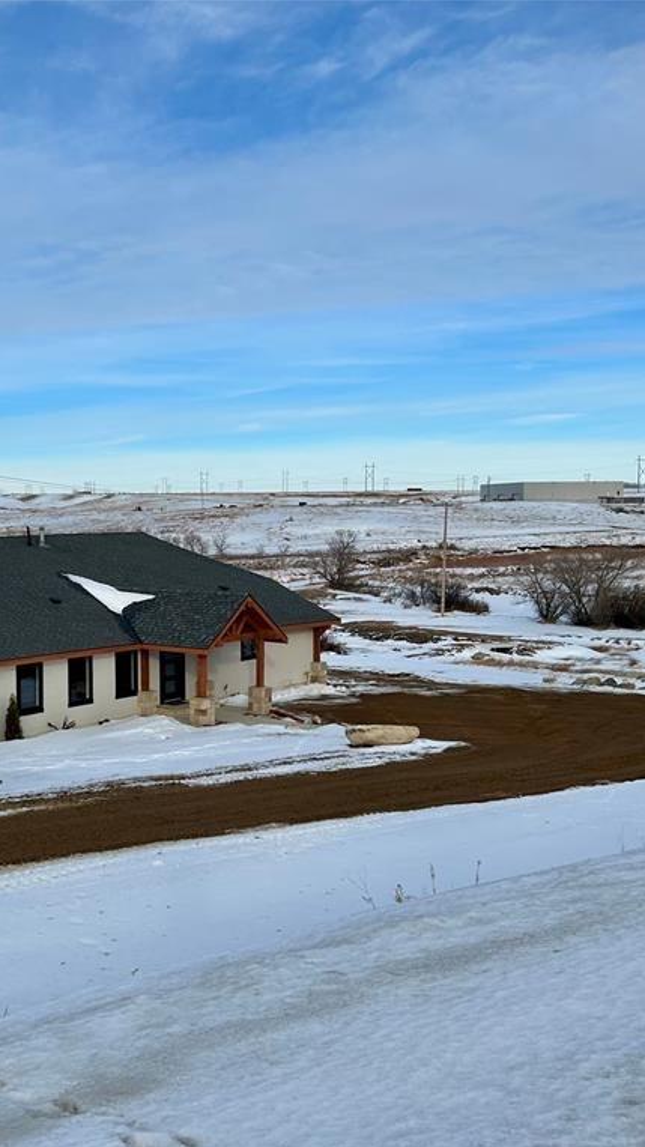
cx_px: 143
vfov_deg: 52.8
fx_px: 1156
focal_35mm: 38
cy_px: 575
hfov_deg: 30.5
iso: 50
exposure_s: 1/6579
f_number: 1.5
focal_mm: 5.7
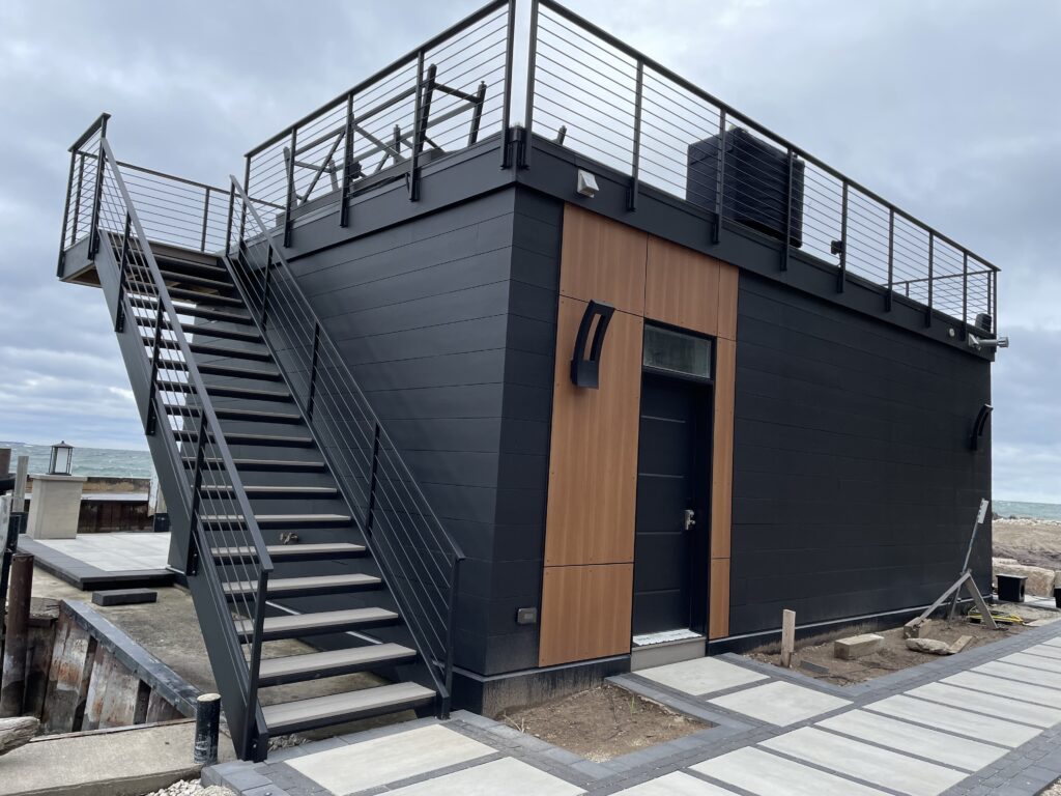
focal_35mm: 26
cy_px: 398
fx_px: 797
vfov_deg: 53.1
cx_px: 530
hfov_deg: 67.3
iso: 32
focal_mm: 4.2
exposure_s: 1/1595
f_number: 1.6
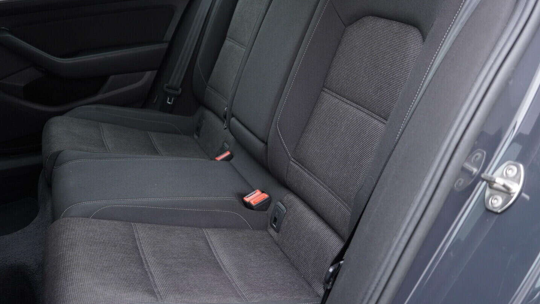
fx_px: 544
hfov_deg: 52.8
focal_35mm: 38
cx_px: 271
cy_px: 166
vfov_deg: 31.2
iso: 320
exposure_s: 1/40
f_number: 2.8
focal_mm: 24
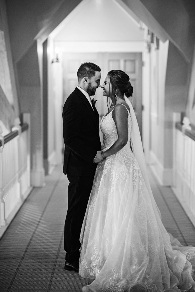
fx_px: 690
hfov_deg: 16.1
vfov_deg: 23.9
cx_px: 98
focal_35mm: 85
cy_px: 146
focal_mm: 85
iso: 1250
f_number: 2
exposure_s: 1/320
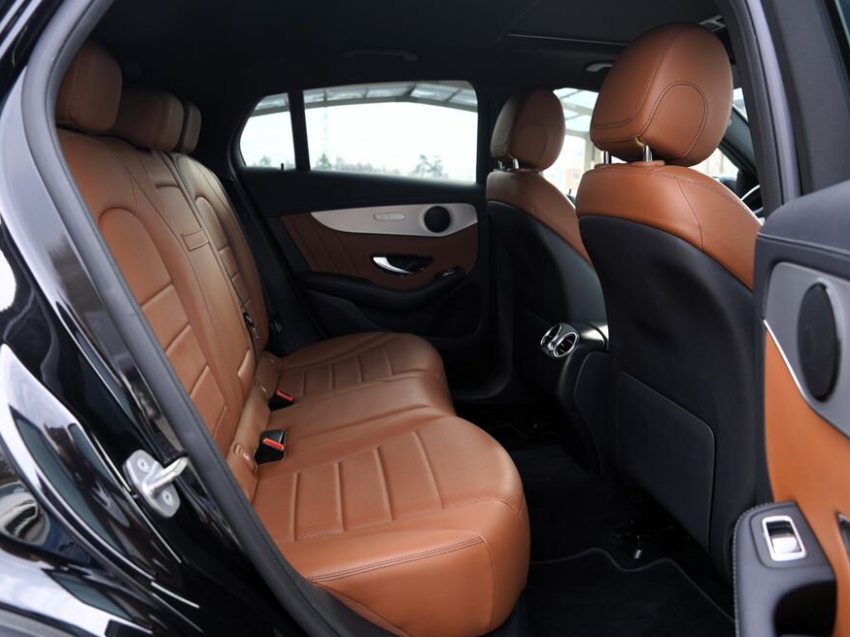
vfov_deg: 51.3
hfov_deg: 65.3
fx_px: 663
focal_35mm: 27
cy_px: 316
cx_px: 433
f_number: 5
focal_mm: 24
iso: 100
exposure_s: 1/100
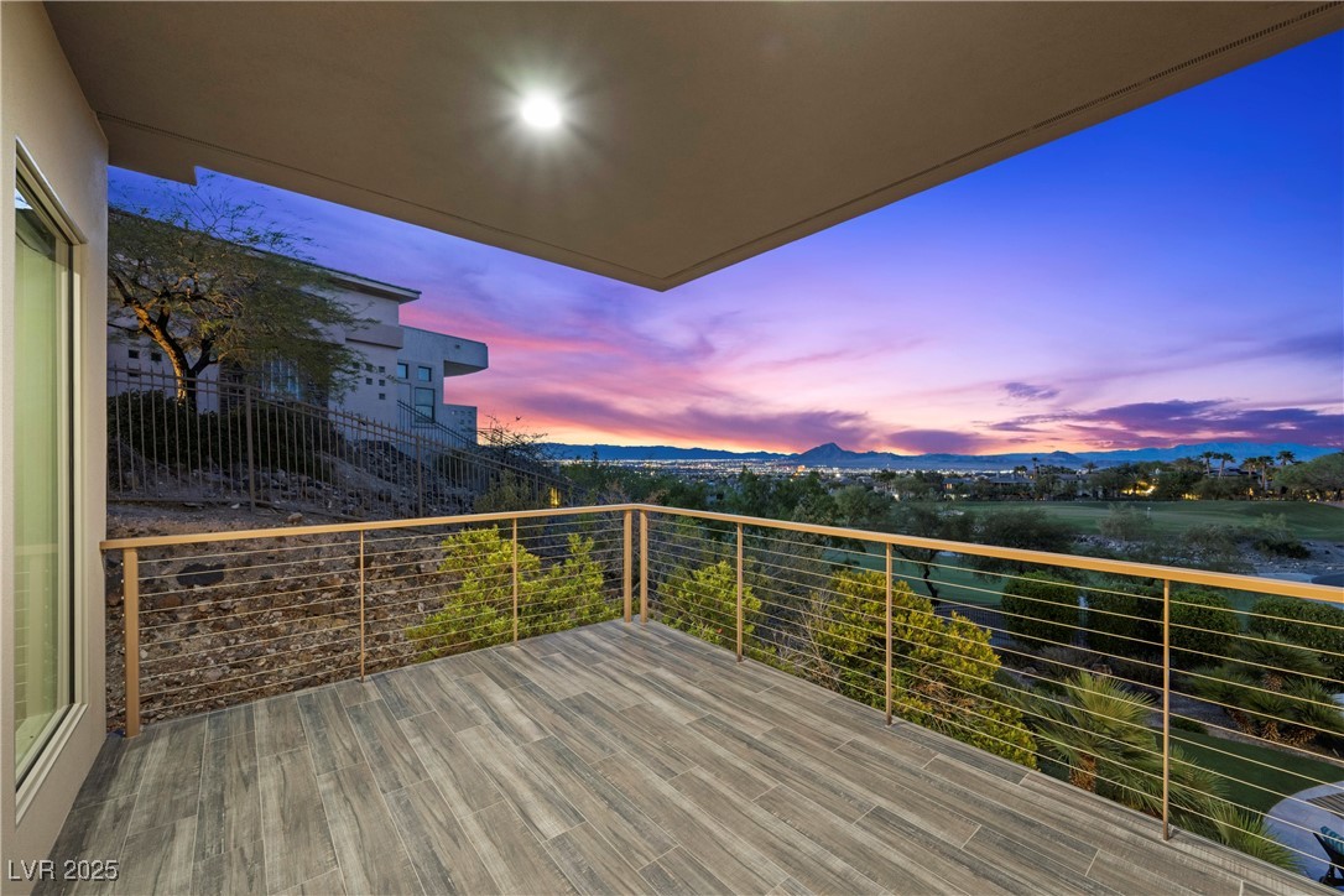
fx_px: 523
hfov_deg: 104.3
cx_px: 672
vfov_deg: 81.2
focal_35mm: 14
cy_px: 448
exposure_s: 2.5
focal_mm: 14
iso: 800
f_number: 8
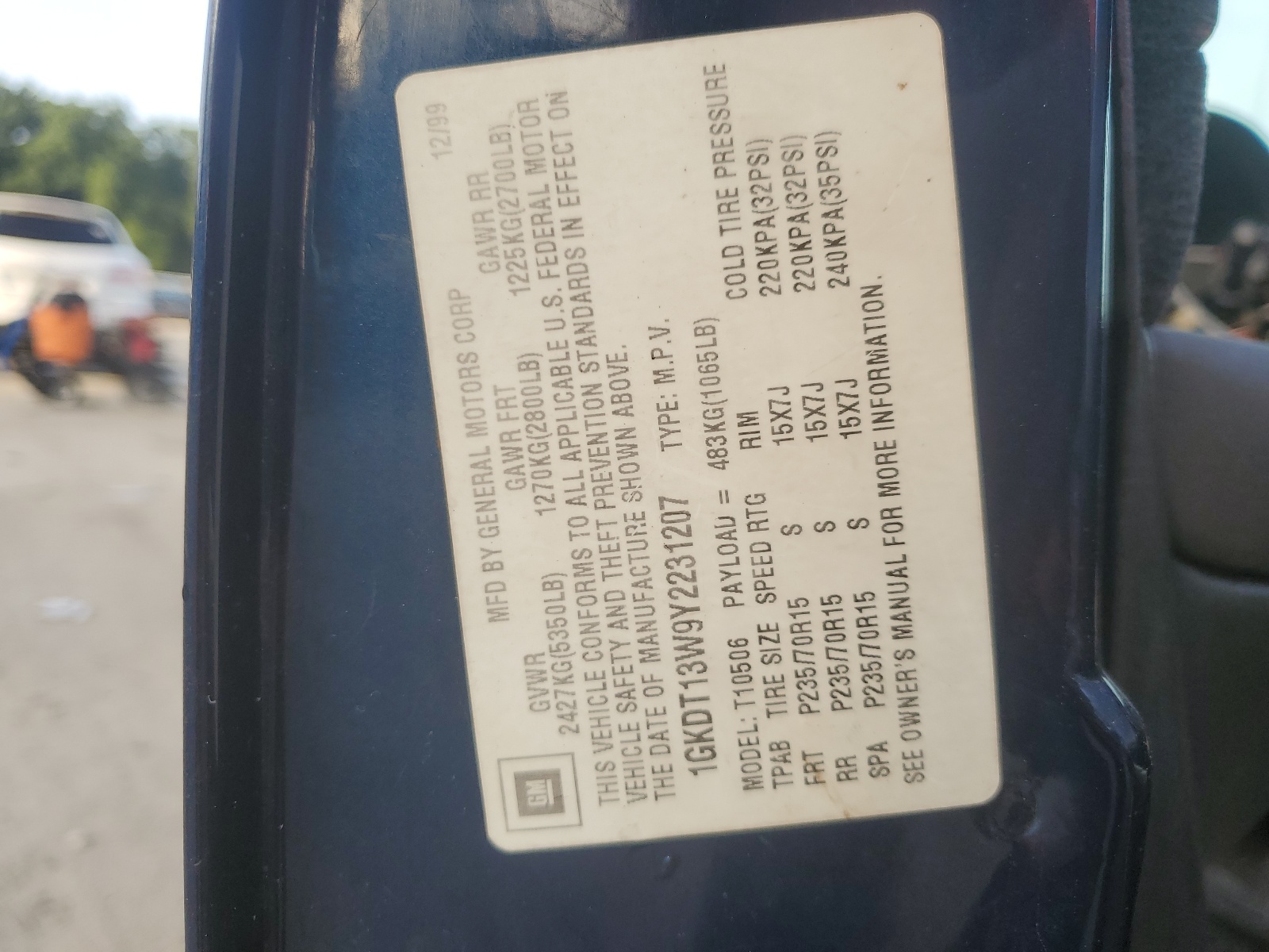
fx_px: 953
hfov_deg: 67.3
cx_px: 634
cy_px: 476
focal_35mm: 26
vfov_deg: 53.1
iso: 50
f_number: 1.5
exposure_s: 1/400
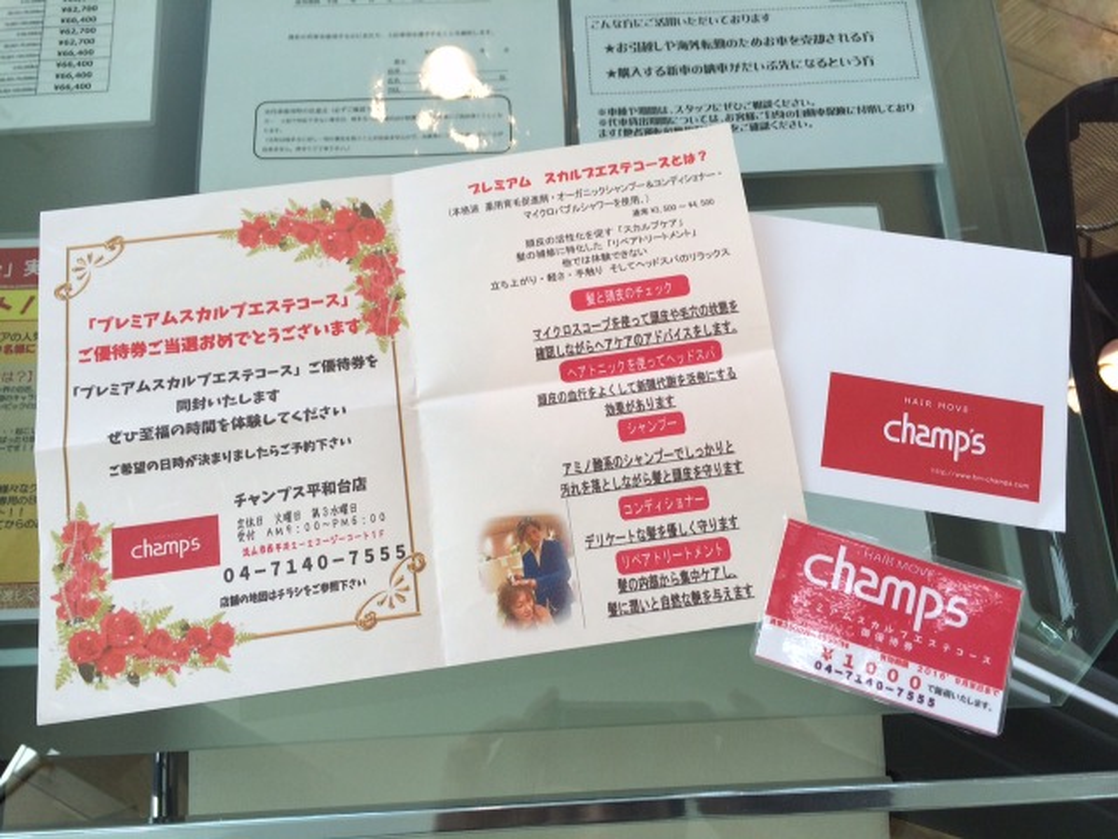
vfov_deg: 48.2
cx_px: 559
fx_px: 937
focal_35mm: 29
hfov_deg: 61.7
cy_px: 420
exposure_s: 1/204
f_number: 2.2
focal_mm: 4.15
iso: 32
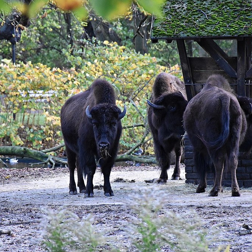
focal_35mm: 269
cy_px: 126
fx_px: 2216
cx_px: 117
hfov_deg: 6.5
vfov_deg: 6.5
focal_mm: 140
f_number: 5.6
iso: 3200
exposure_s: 1/500
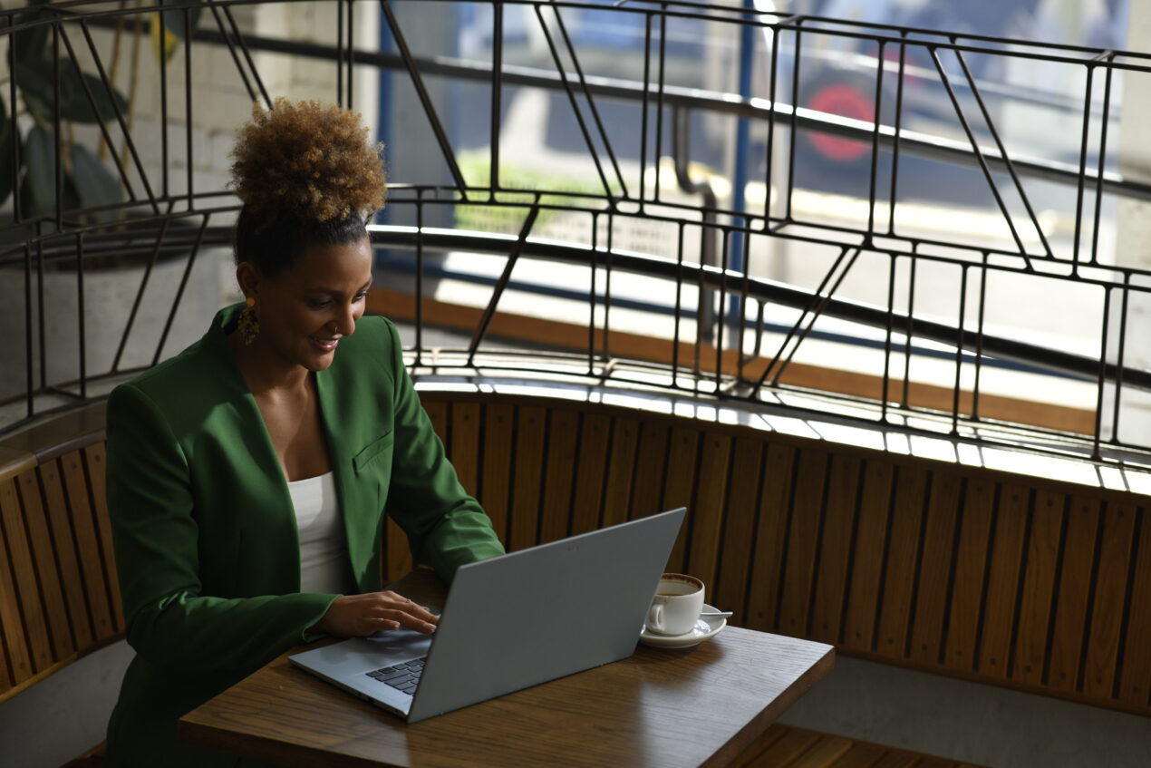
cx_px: 576
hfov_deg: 19.5
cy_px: 384
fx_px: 3357
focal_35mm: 105
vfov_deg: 13.0
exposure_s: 1/1600
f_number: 2.8
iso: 250
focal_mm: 105
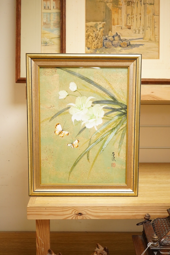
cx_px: 85
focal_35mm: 45
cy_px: 128
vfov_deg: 43.6
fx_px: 319
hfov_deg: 29.9
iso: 2500
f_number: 4.5
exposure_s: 1/250
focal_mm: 30
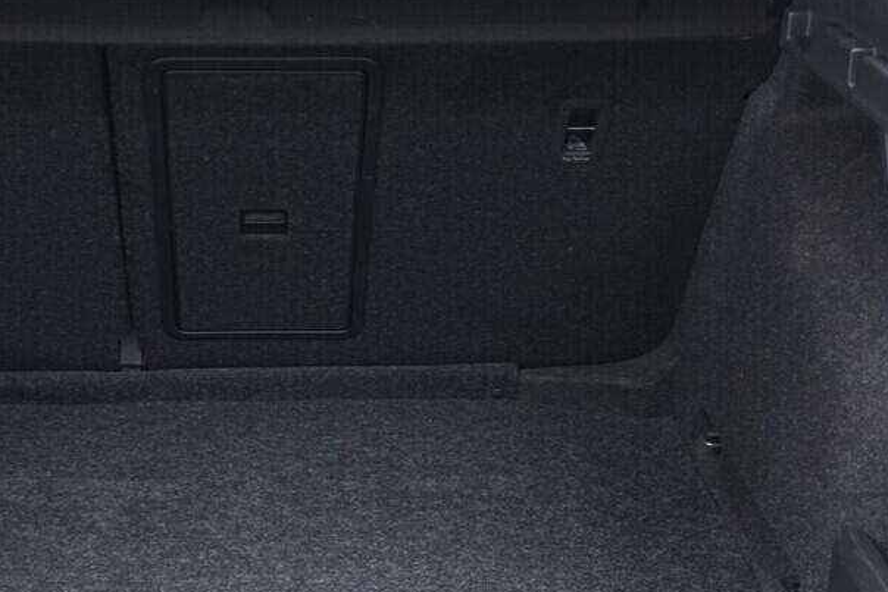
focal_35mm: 61
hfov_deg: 32.6
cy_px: 422
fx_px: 1505
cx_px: 304
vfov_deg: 22.1
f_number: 2.8
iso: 800
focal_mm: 24
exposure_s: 1/40
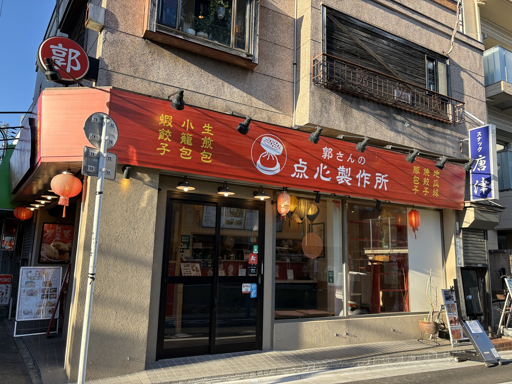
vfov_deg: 53.1
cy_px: 192
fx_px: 385
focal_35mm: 26
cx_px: 256
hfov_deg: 67.3
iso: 50
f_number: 1.6
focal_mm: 5.96
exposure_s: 1/566
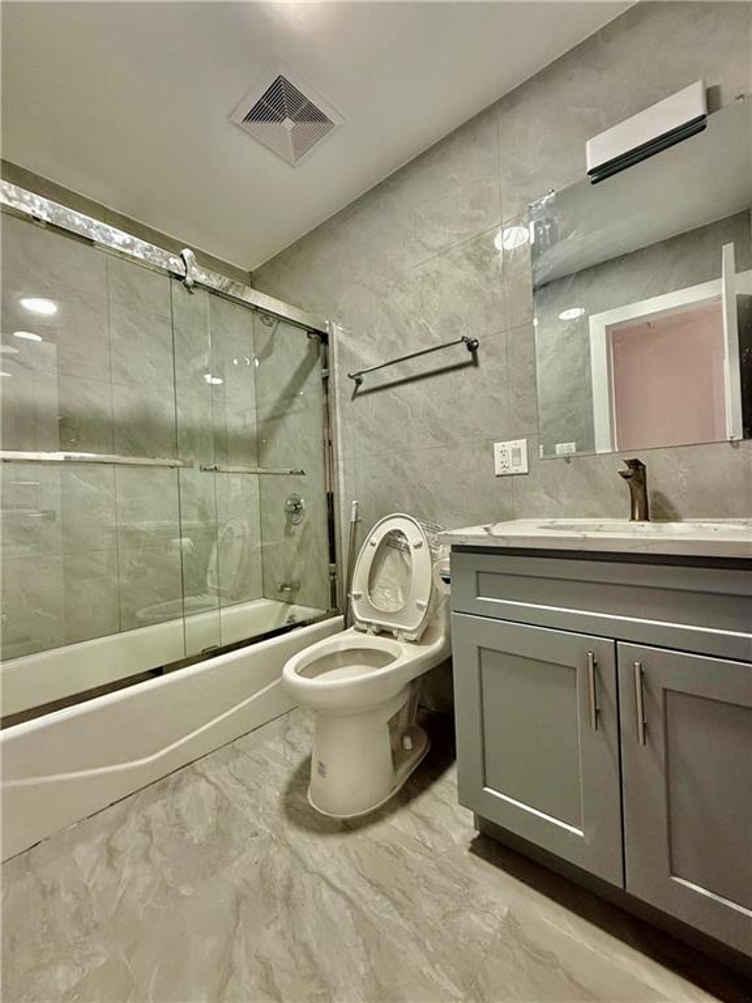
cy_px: 502
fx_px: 406
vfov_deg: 102.1
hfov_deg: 85.7
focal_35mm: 14
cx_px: 376
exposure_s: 1/60
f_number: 2.2
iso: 250
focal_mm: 2.22
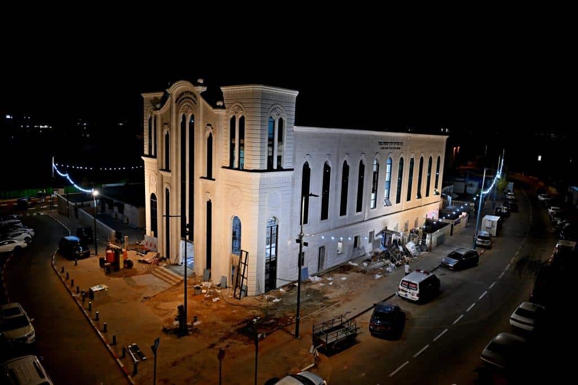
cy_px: 192
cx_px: 289
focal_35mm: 24
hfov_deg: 73.7
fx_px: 385
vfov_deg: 53.1
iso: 500
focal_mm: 24
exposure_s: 1/125
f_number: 4
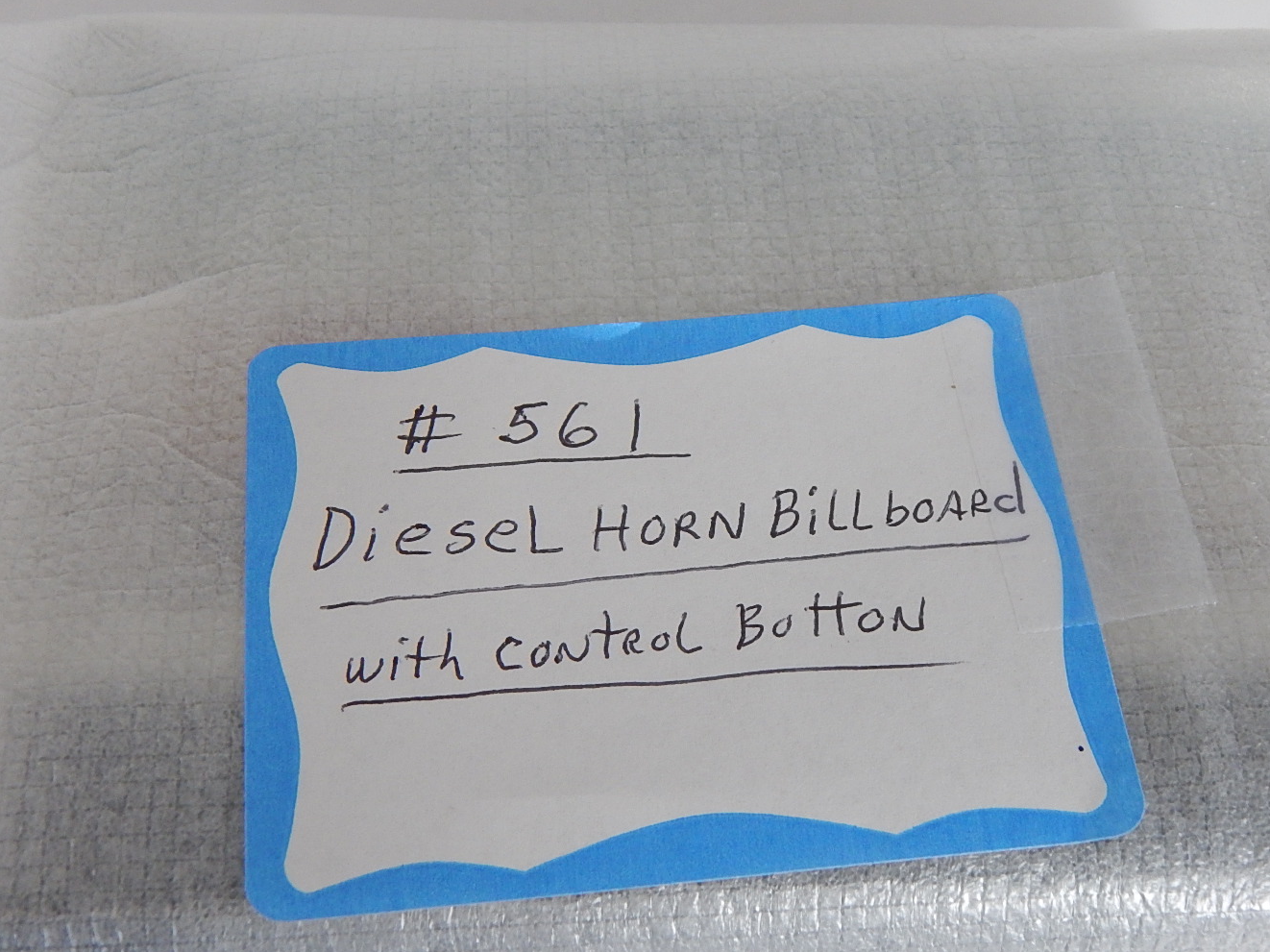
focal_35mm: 46
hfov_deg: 41.2
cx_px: 720
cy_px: 526
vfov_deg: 31.5
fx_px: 1687
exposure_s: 1/200
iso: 400
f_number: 3.4
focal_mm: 6.8
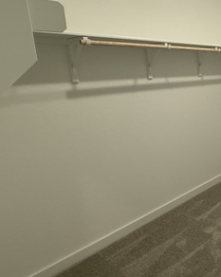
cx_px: 261
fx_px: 246
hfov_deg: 37.5
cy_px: 104
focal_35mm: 30
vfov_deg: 58.1
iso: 160
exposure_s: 1/120
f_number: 2.2
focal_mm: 2.22
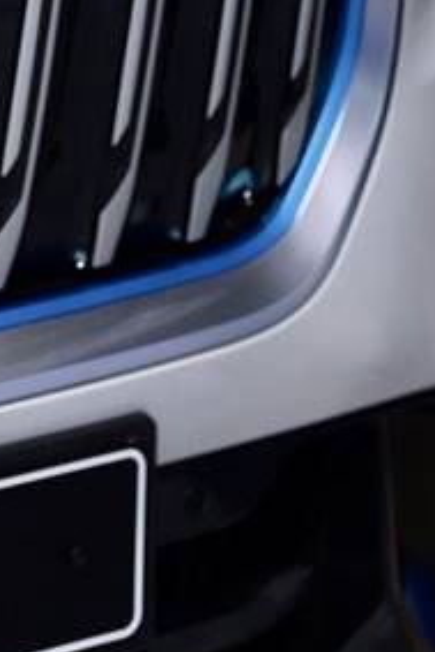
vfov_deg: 8.1
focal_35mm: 253
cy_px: 135
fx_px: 4580
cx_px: -442
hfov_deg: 5.3
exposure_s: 1/400
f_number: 3.2
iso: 1600
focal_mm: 70
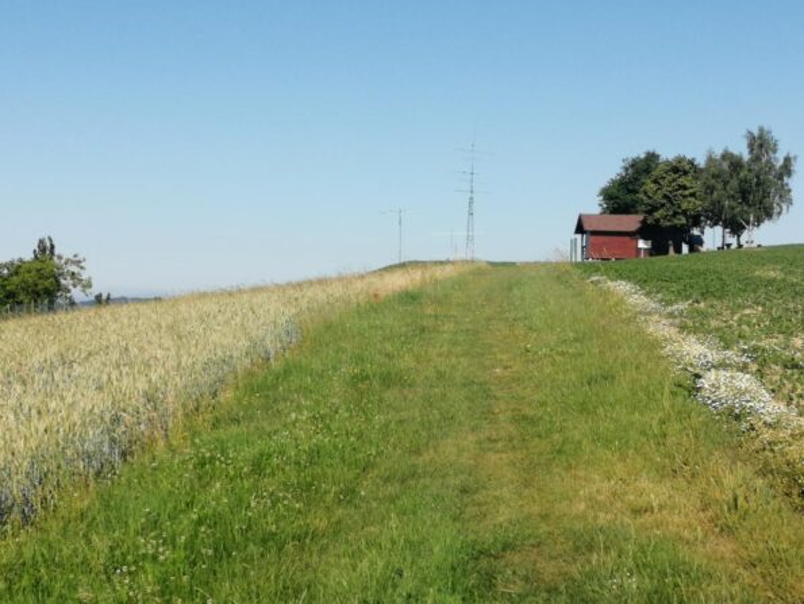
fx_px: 1371
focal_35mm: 59
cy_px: 302
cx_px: 402
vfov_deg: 24.8
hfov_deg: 32.7
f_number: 1.8
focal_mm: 3.95
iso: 50
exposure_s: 1/1585
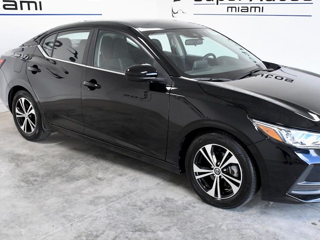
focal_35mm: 42
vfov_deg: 34.3
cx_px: 187
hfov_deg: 44.6
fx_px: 388
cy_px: 119
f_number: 8
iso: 2500
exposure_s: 1/250
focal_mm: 22
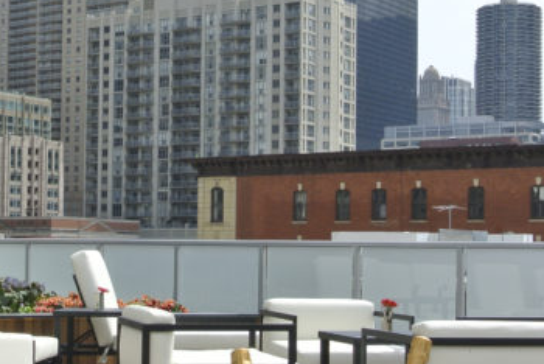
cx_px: 160
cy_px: 239
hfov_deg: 25.4
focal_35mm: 79
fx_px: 1195
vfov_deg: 17.3
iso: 100
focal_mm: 10
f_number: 8
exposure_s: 1/250
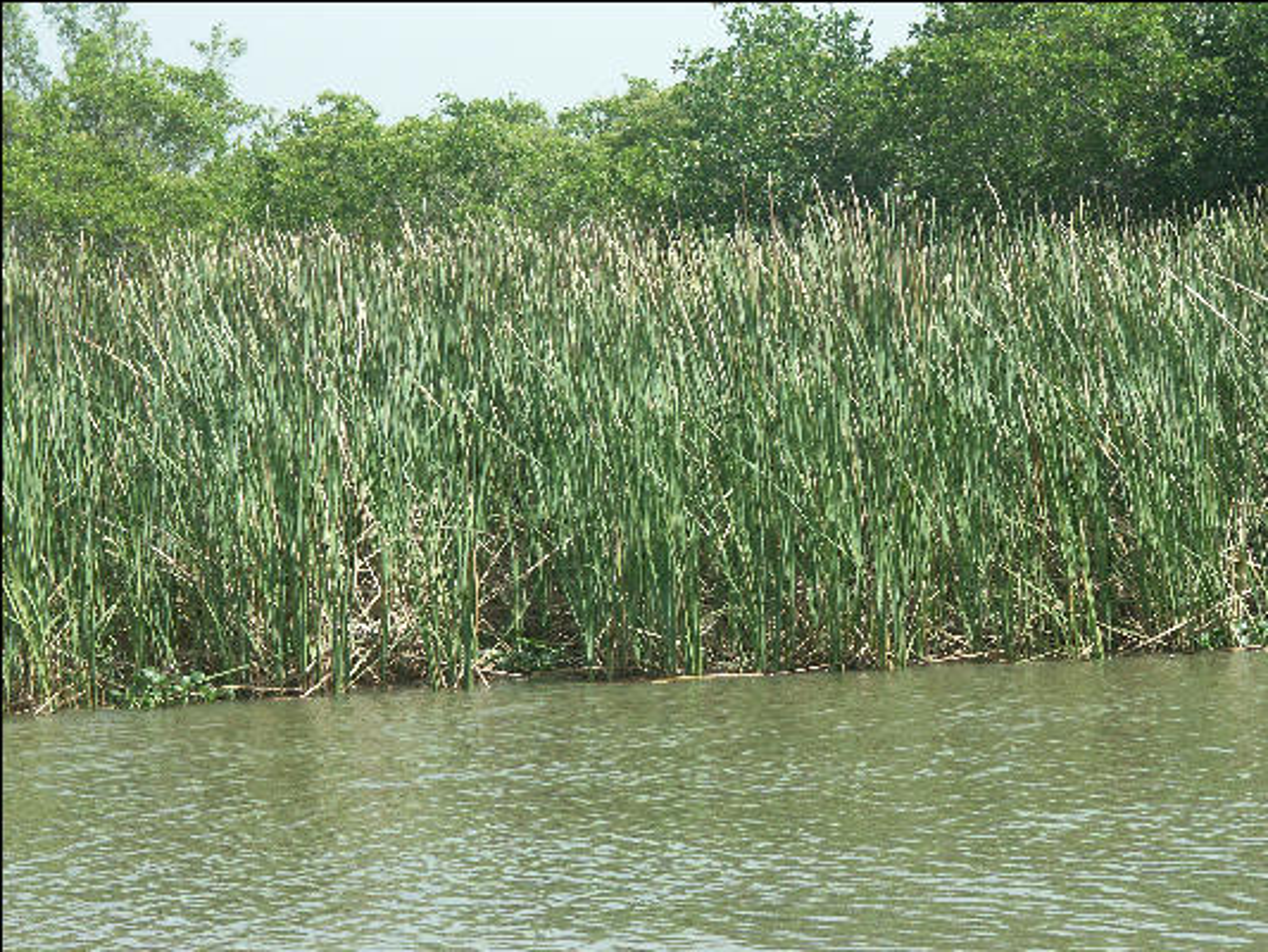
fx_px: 5020
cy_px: 476
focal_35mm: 137
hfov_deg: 14.4
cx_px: 634
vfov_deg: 10.8
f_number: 5
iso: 100
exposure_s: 1/500
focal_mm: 34.73
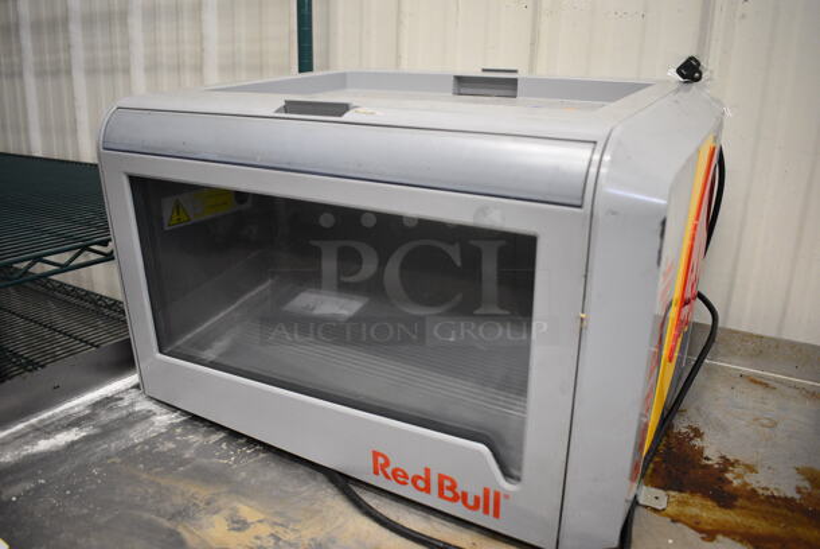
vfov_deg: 48.0
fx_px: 616
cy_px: 274
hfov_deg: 67.3
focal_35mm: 27
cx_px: 410
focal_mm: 18
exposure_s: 1/125
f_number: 3.5
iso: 1600
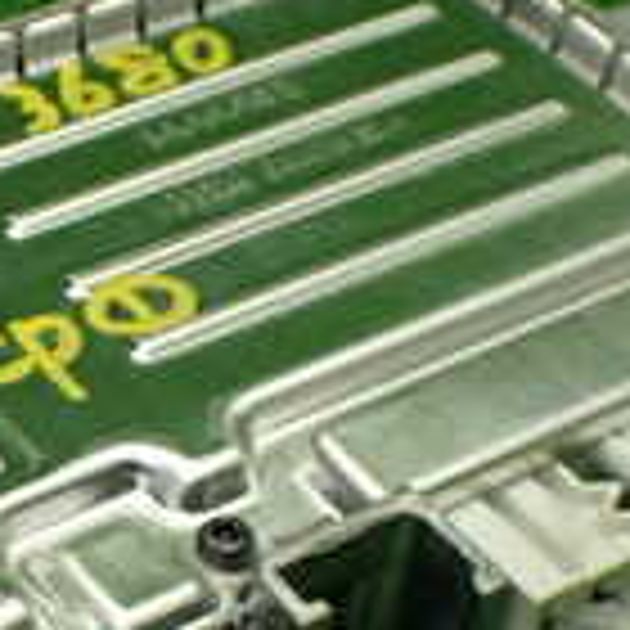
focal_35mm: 114
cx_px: 4
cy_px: 531
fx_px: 2347
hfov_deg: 15.0
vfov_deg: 15.2
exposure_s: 1/125
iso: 250
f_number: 2.3
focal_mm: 5.4
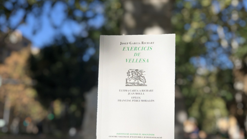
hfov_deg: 33.3
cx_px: 124
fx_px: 413
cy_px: 70
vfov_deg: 19.1
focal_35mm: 63
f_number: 2.8
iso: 20
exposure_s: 1/923
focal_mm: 6.6
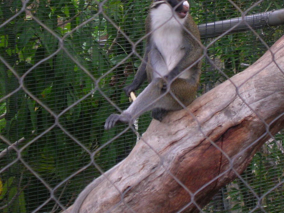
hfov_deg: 11.0
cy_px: 35
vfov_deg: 8.2
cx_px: 154
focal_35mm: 180
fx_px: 1475
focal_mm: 17.1
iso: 91
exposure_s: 1/60.1
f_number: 4.9
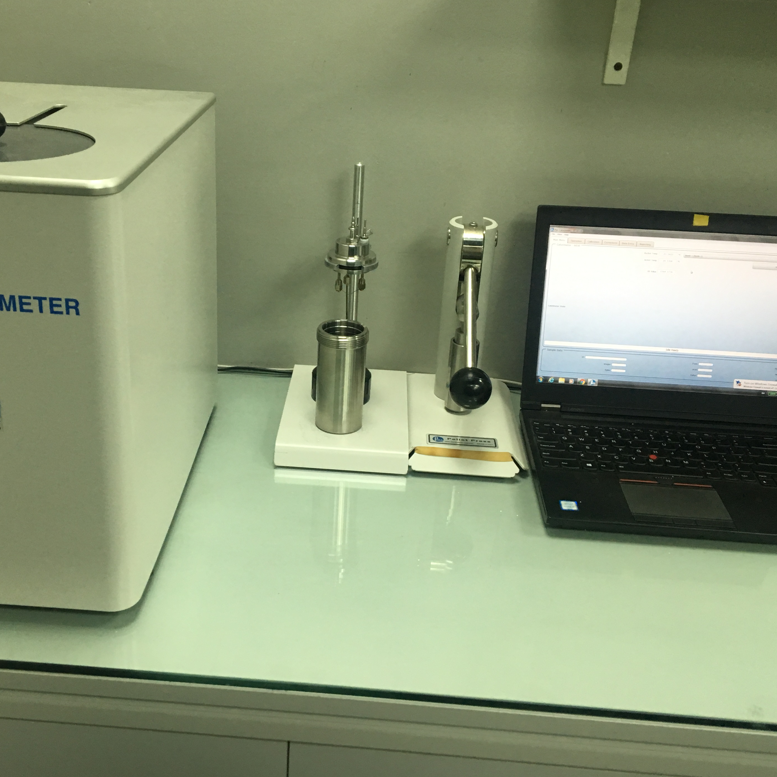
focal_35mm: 37
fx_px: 940
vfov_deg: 44.9
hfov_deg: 44.8
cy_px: 379
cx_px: 328
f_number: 2.2
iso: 64
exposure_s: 1/33
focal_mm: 4.15
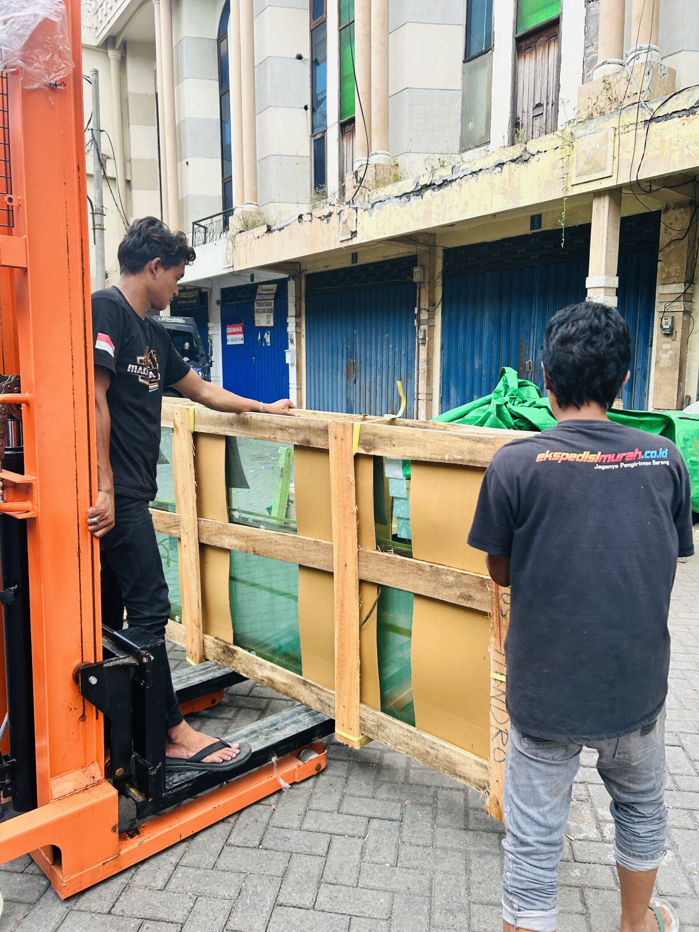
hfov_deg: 53.1
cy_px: 466
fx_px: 700
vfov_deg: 67.3
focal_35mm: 26
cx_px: 350
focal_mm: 5.7
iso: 50
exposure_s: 1/718
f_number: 1.5
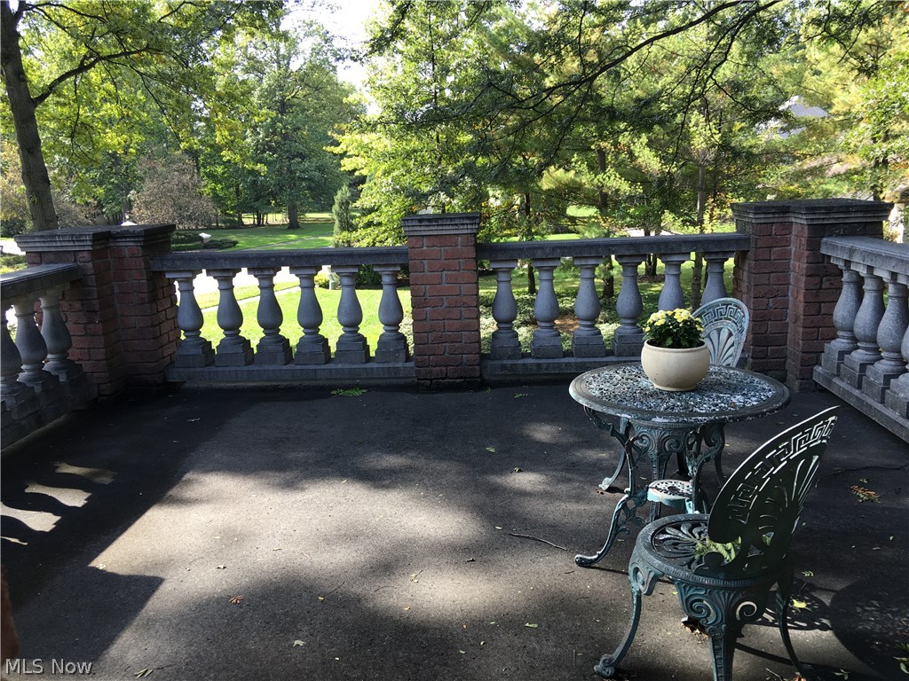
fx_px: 762
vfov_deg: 48.2
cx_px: 454
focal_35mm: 29
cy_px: 340
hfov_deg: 61.7
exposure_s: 1/120
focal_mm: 4.15
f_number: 2.2
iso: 25
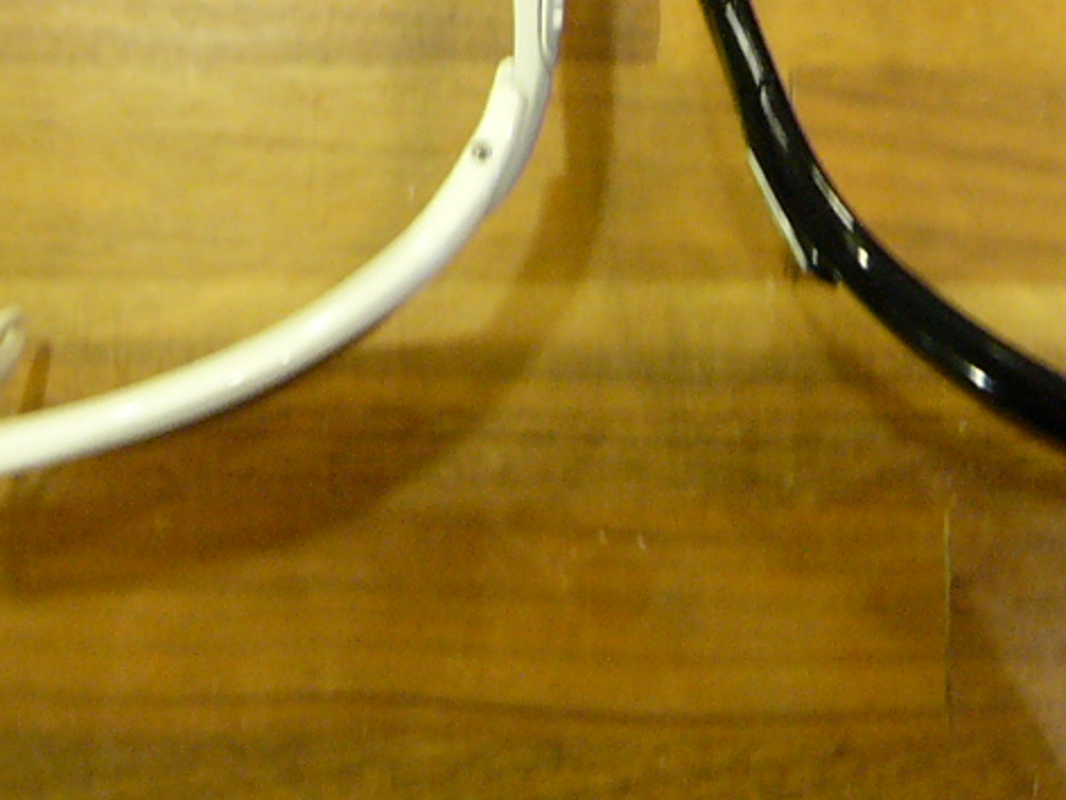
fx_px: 2926
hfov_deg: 20.6
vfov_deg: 15.1
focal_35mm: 95
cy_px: -131
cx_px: 673
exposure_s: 1/20
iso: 200
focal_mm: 5.8
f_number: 2.8
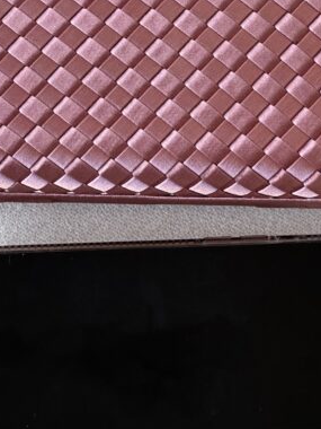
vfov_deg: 12.2
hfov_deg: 9.2
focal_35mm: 162
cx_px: 177
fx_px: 2003
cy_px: 124
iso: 80
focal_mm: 9
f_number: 2.8
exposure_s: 1/99
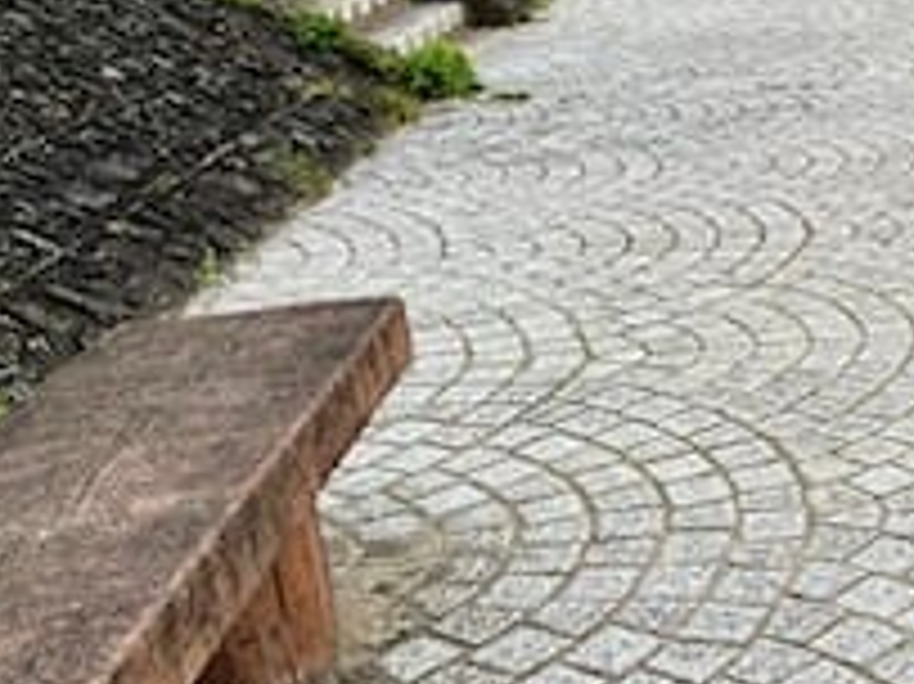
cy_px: 191
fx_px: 1689
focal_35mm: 64
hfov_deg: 26.8
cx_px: 1099
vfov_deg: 22.7
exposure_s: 1/414
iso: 50
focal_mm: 5.7
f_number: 1.5
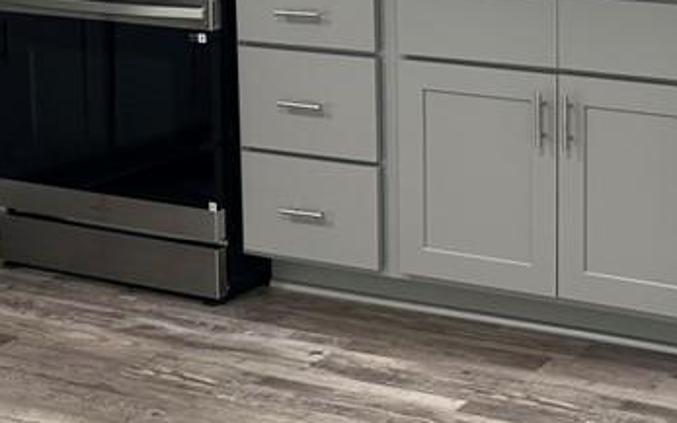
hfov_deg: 25.5
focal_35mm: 75
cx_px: 745
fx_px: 1384
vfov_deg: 16.7
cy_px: -72
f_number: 1.78
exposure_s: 1/60
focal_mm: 6.86
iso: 125
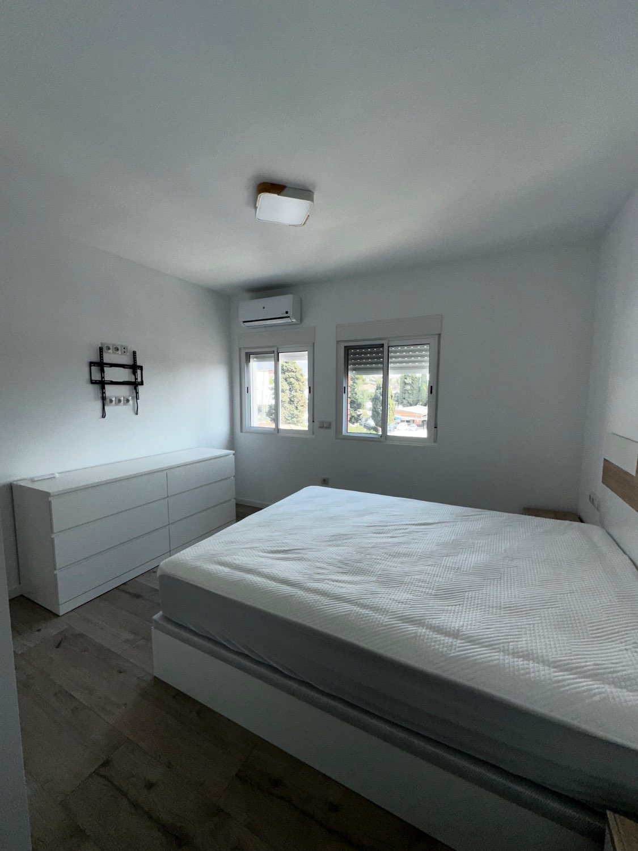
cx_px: 319
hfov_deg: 85.7
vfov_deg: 102.1
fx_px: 344
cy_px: 426
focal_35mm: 14
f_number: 2.2
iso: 32
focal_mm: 2.22
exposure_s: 1/339
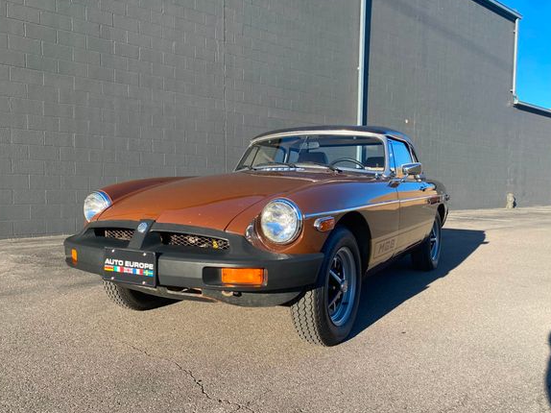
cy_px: 223
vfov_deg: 48.2
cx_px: 268
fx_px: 461
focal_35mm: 29
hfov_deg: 61.7
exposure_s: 1/990
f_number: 1.8
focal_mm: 4.25
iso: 32
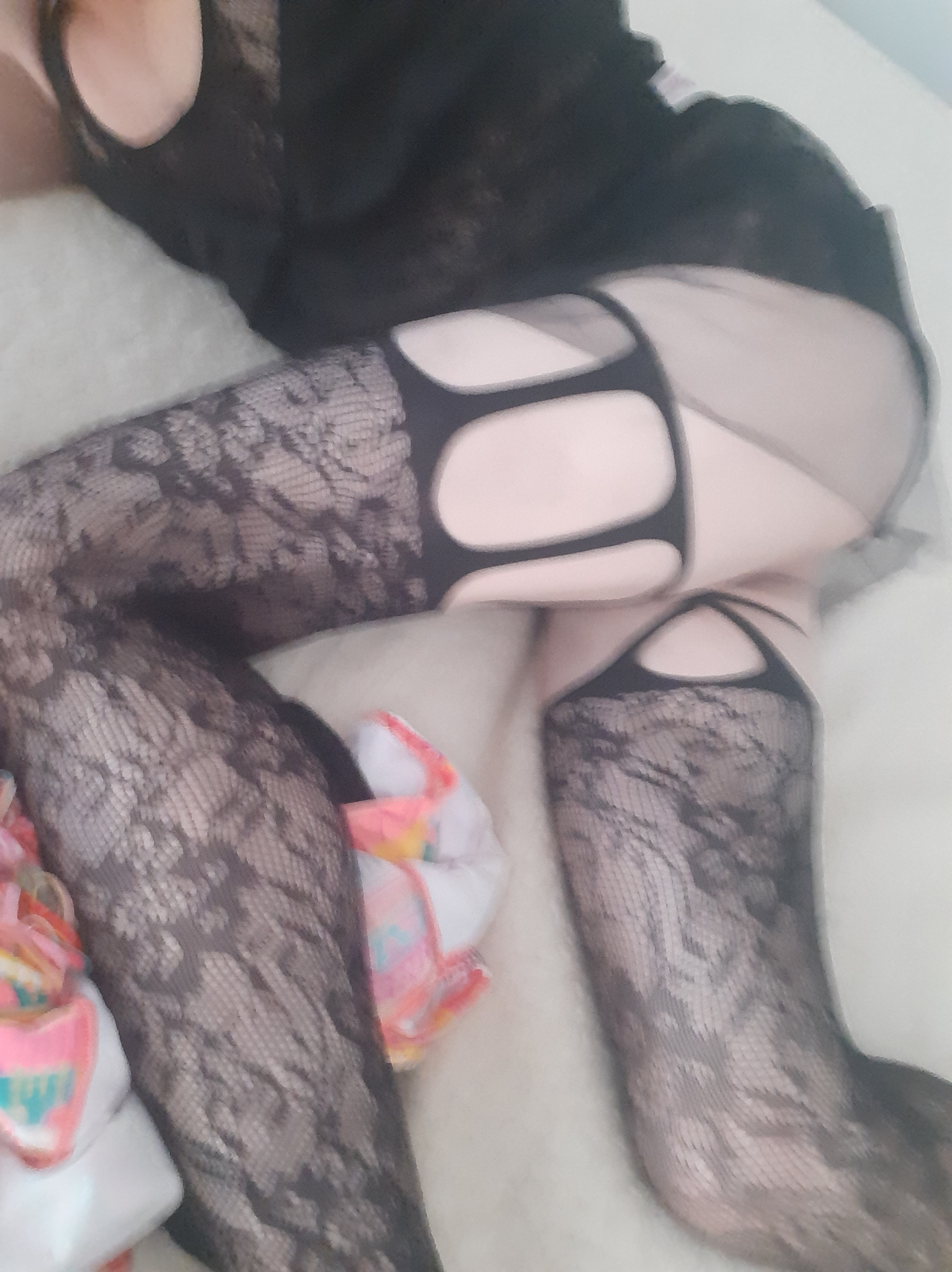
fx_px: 918
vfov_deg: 69.4
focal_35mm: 25
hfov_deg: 54.8
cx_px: 476
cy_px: 636
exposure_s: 1/17
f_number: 2
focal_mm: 3.75
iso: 1250
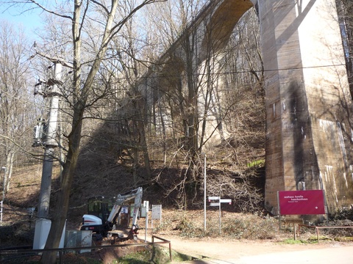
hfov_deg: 56.8
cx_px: 176
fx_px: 326
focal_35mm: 32
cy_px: 132
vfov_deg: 44.2
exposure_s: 1/125
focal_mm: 5.2
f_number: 4
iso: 100
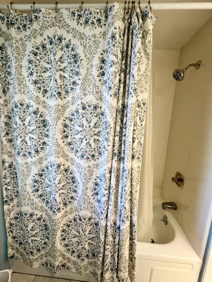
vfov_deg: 102.1
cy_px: 141
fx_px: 114
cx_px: 106
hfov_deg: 85.7
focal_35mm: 14
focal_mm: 2.22
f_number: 2.2
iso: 250
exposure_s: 1/60
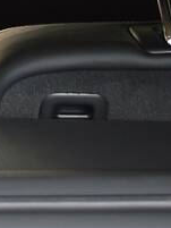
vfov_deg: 10.0
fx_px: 1283
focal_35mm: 195
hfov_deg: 7.3
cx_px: -197
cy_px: -57
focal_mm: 34
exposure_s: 1/80
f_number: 5
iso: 400
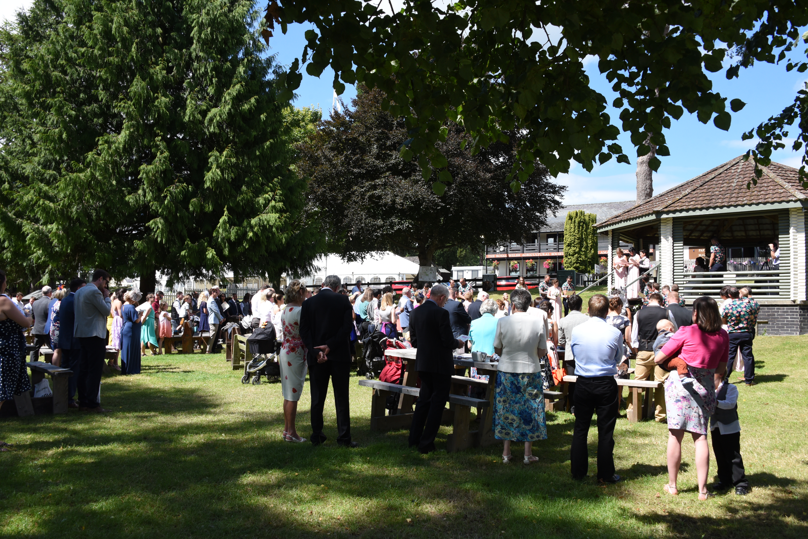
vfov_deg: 41.1
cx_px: 404
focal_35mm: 32
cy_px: 270
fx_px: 718
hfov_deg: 58.7
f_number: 11
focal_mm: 32
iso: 800
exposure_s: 1/500
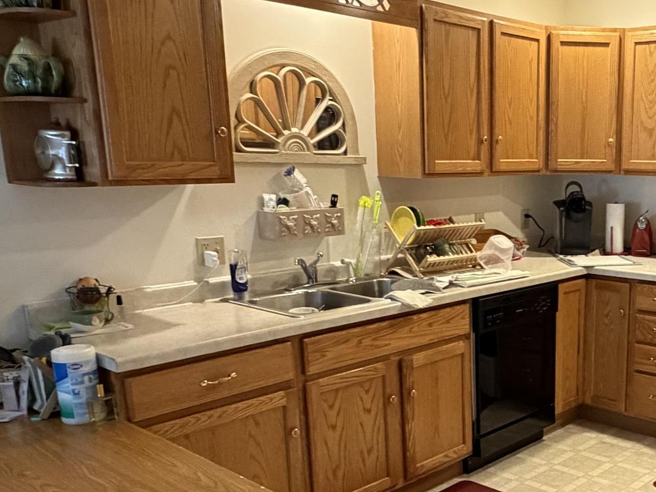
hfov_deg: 44.0
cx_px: 546
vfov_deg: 35.5
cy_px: 344
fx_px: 758
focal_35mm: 40
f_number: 2.2
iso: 640
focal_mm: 2.22
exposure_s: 1/60
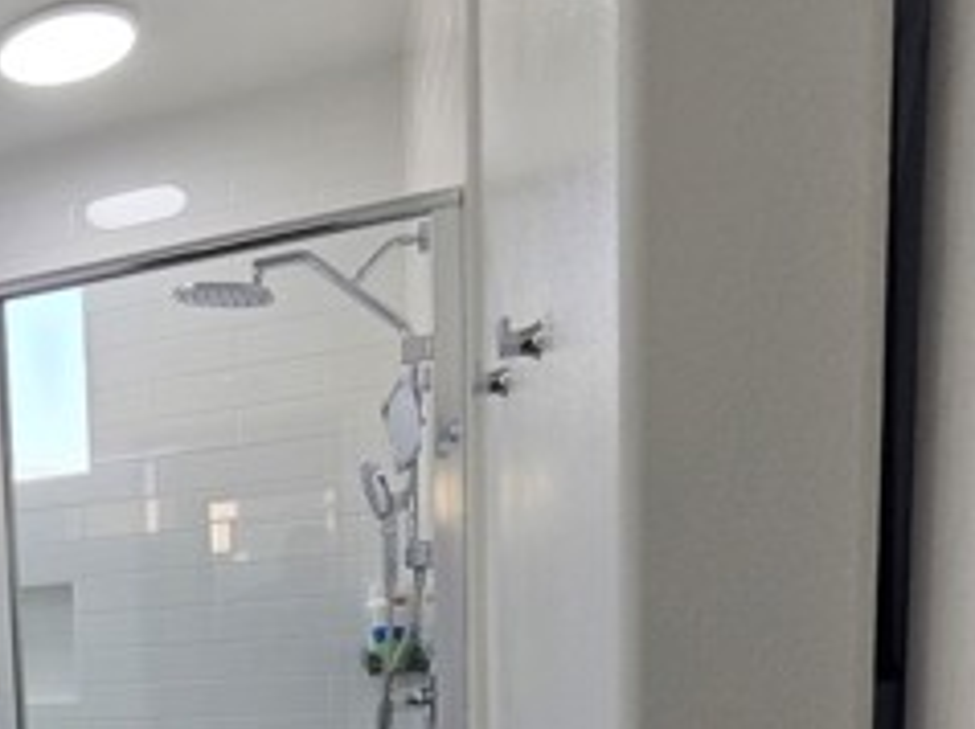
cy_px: 737
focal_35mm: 35
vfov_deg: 36.3
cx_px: -201
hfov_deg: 38.5
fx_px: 985
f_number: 2.2
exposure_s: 1/130
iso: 50
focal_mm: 2.2
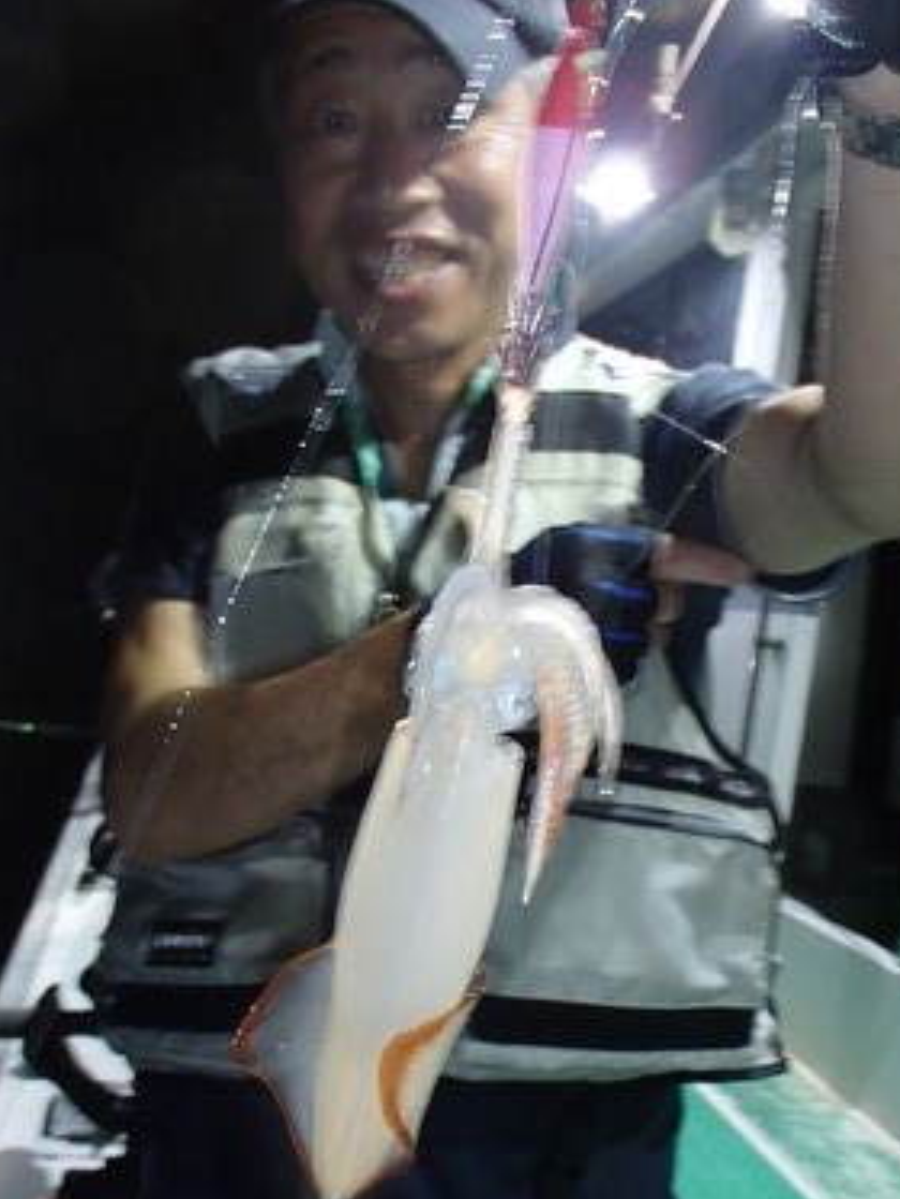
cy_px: 665
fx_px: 1247
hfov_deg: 39.6
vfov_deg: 51.2
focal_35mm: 36
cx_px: 498
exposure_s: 1/30
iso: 400
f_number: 3.9
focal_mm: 5
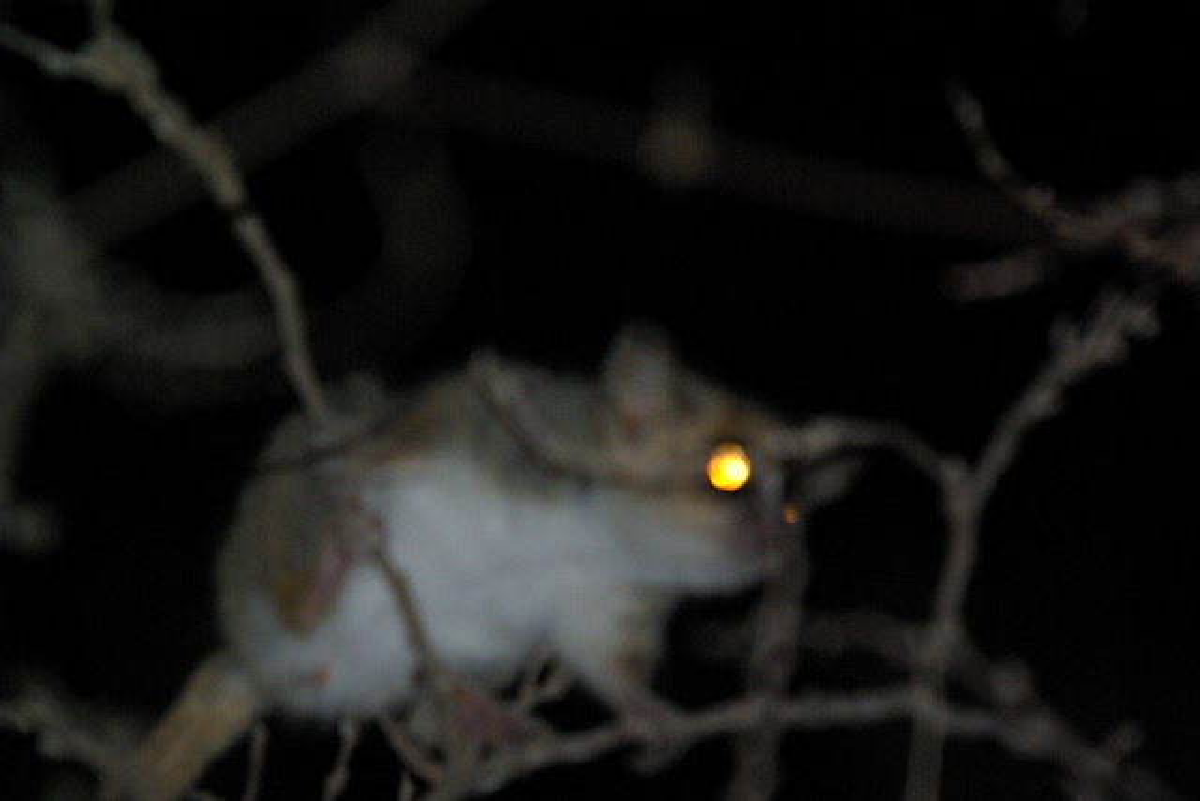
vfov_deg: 2.5
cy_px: 400
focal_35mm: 540
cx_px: 600
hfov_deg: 3.8
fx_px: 18003
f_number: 6.7
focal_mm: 360
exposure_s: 1/30
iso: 1600
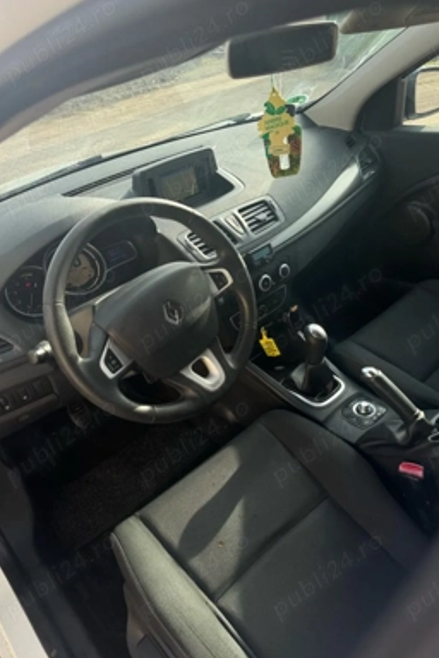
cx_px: 228
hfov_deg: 49.5
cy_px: 329
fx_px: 476
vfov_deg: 69.4
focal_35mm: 26
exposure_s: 1/802
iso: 80
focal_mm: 6.76
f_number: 1.78
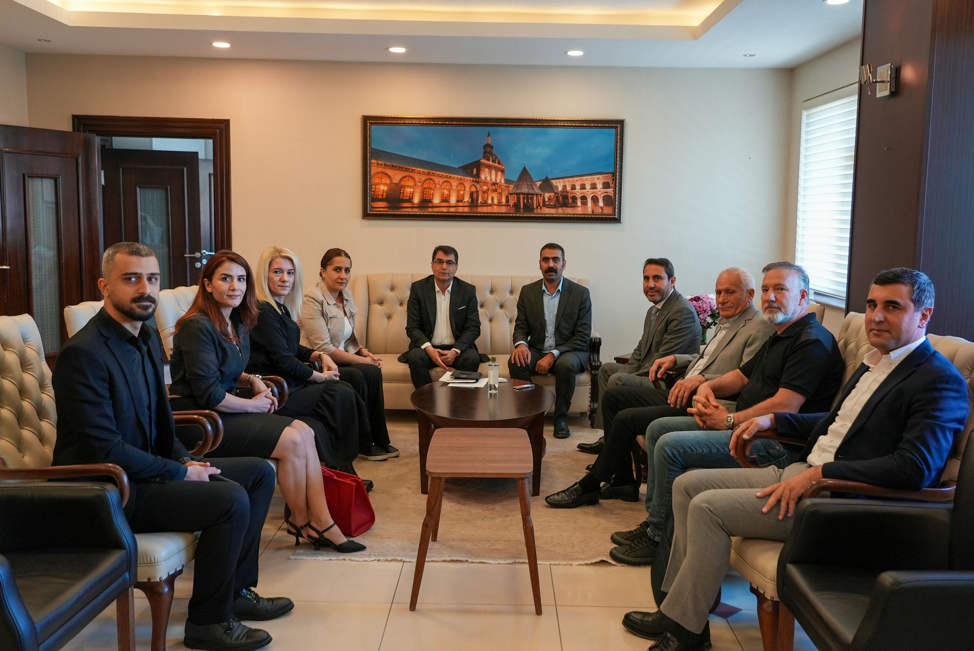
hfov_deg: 58.7
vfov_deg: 41.2
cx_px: 487
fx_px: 866
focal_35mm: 32
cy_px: 326
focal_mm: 32
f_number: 4
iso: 1000
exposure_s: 1/100
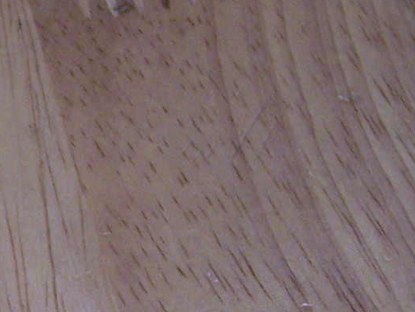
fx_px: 1787
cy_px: 408
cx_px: -111
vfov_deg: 9.8
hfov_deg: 12.8
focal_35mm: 149
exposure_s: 1/20
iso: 160
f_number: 2.8
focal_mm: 6.3
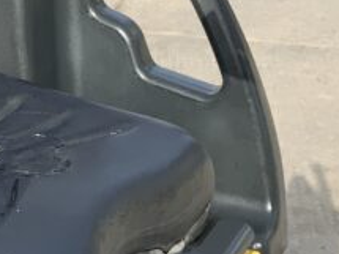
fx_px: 1351
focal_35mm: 138
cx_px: -35
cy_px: 87
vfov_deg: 10.7
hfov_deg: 14.0
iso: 16
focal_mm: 3
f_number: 1.8
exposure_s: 1/1121
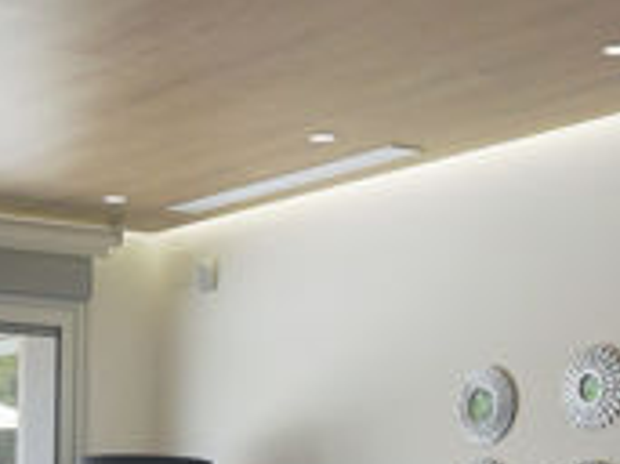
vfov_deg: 14.6
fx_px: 1700
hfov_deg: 19.9
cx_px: -42
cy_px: 671
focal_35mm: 95
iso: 100
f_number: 8
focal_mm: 16
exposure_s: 1/125
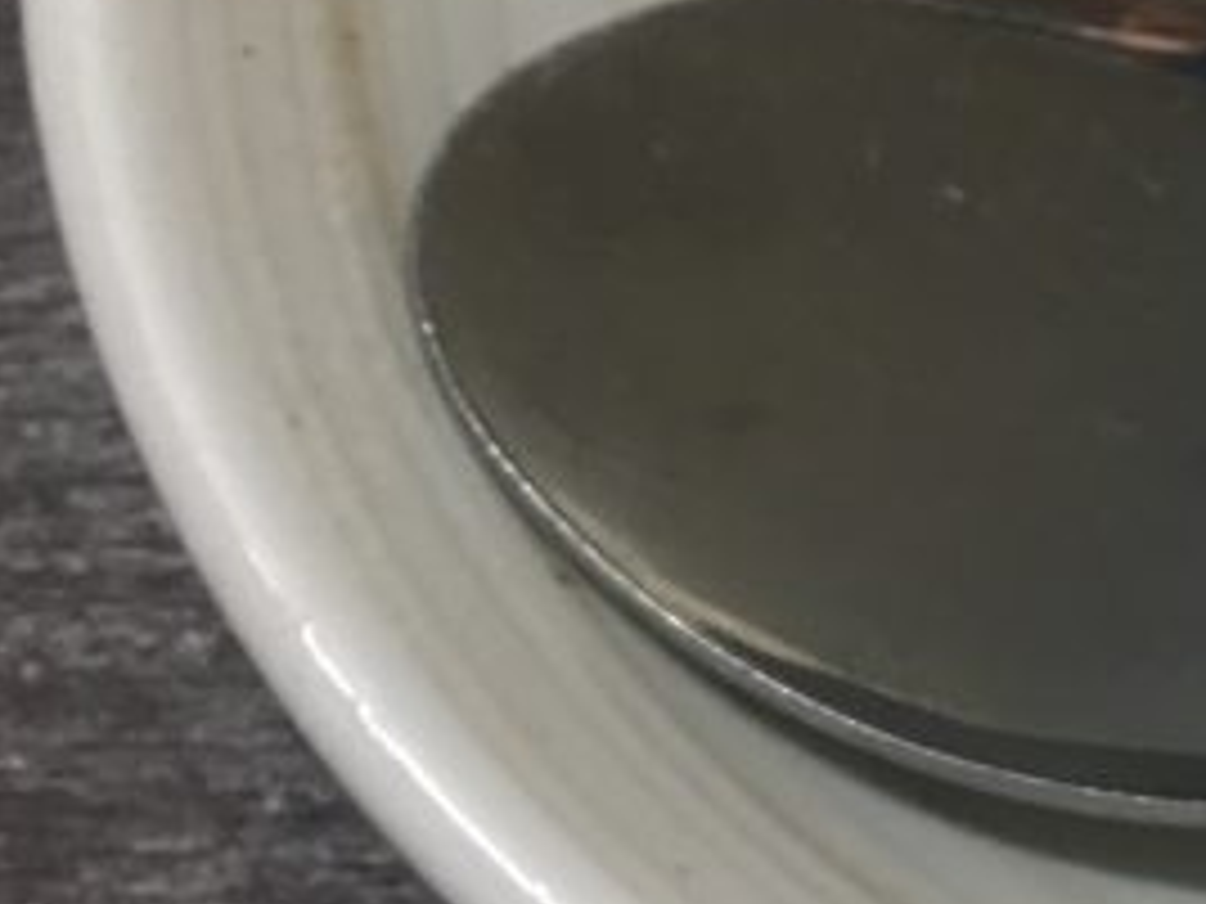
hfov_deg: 16.0
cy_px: -499
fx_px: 3867
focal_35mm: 111
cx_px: 1899
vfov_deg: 12.6
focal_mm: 4.15
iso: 100
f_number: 2.2
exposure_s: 1/33
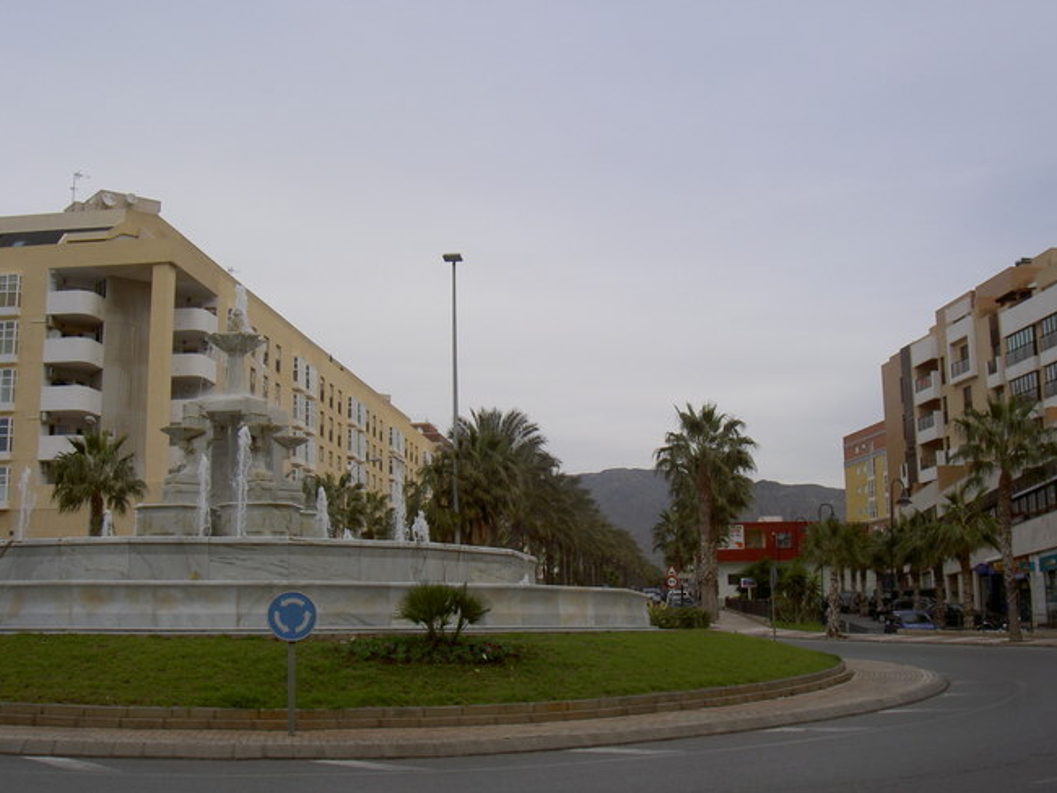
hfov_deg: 44.8
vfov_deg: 34.4
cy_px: 420
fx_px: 1283
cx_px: 545
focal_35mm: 42
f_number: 4.7
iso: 50
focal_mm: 8
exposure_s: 1/400
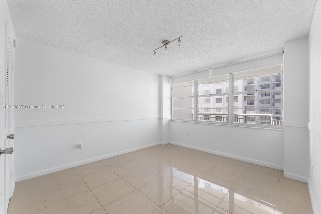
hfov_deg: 104.3
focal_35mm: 14
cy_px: 107
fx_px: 125
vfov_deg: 81.2
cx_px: 160
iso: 800
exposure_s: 1/40
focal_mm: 14
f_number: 9
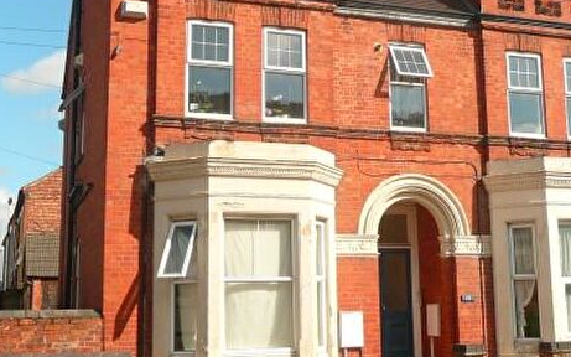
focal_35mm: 58
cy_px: 133
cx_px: 331
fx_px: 902
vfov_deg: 22.3
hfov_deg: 35.0
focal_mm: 5.8
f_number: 9
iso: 100
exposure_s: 1/640
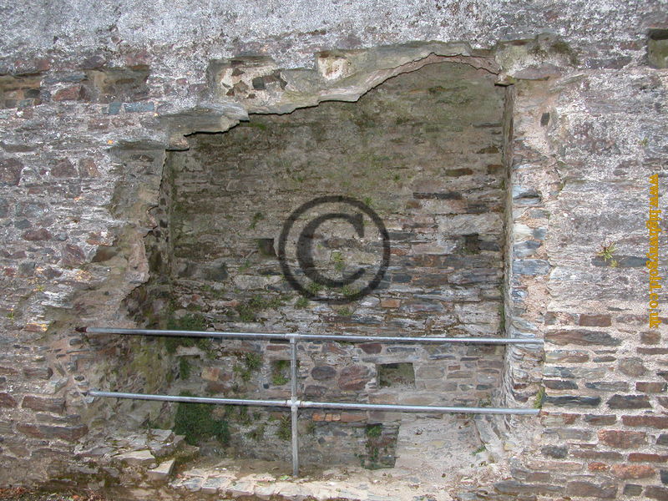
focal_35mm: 35
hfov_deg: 52.6
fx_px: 675
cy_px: 250
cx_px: 334
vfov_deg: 40.7
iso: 200
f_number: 2.8
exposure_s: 1/60
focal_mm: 8.9
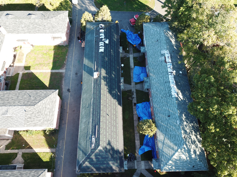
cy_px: 88
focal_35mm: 26
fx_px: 178
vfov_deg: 53.1
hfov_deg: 67.3
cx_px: 118
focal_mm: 4.73
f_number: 2.2
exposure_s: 1/135
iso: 100
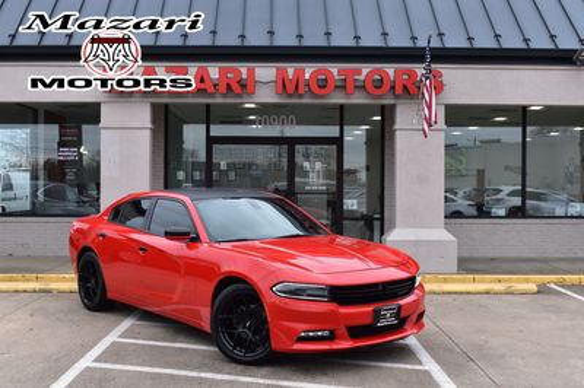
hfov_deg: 45.0
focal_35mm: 44
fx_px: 705
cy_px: 194
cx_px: 292
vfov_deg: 30.8
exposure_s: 1/160
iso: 400
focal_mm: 29
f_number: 9
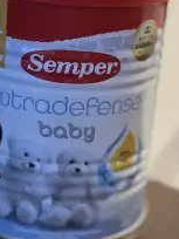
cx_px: 75
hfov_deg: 14.0
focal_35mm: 106
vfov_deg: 18.5
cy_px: 110
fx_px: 731
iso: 500
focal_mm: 6.86
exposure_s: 1/33
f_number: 1.78
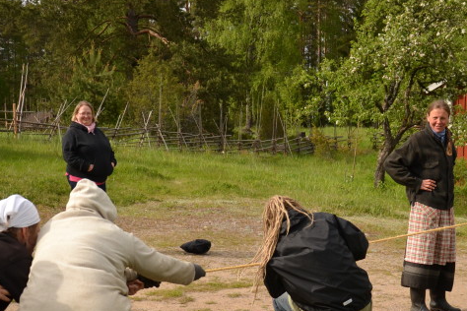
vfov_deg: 19.9
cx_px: 308
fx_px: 883
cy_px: 219
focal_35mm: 68
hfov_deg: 29.4
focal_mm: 21
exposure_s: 1/2000
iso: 400
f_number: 4
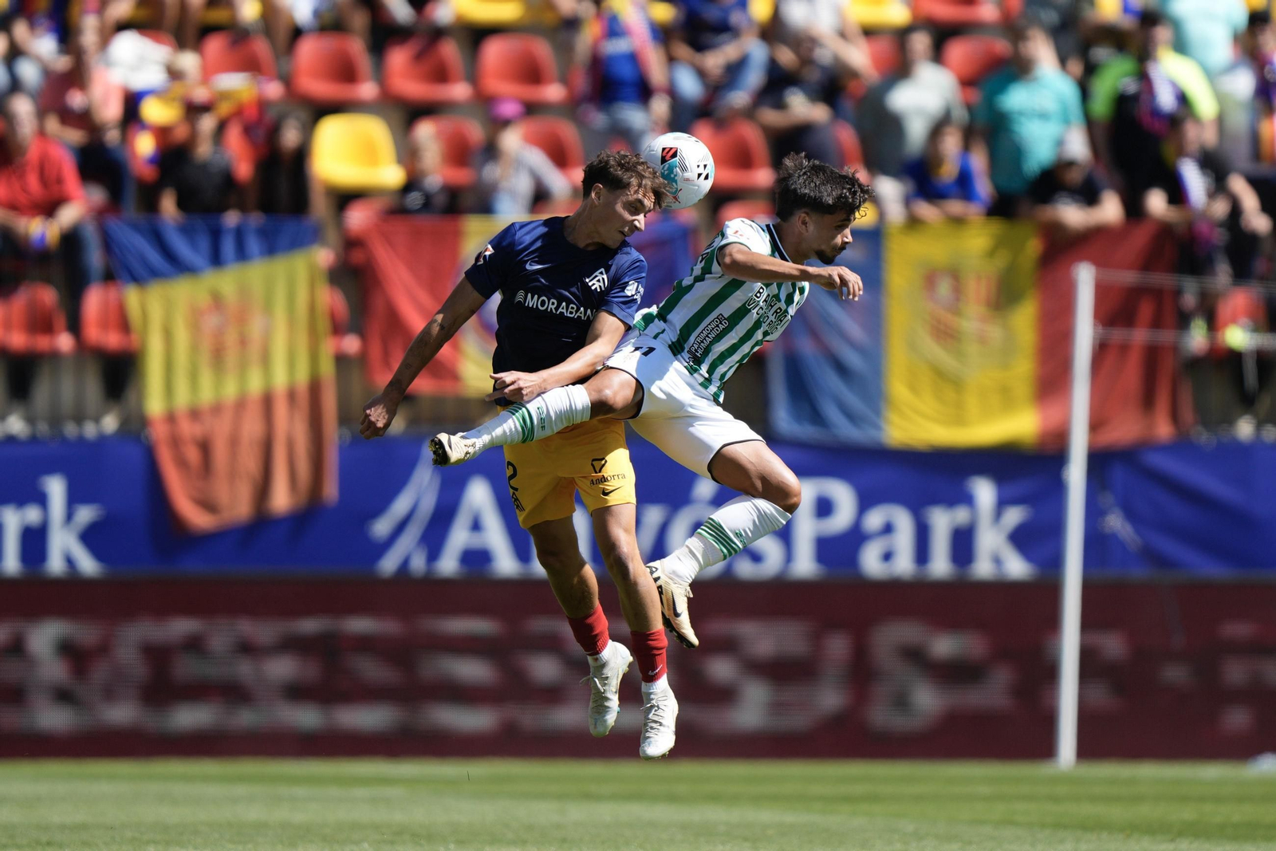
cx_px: 638
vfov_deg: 3.4
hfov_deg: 5.2
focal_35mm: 400
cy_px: 426
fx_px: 14178
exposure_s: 1/1600
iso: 125
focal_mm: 400
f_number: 2.8
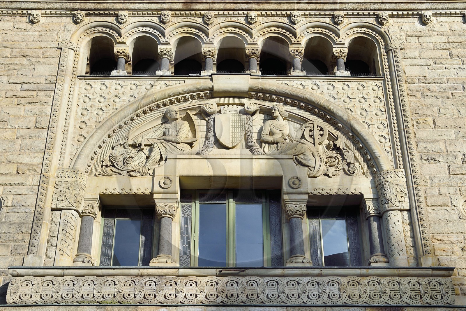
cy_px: 156
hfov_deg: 39.6
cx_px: 233
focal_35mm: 50
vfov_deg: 27.0
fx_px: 647
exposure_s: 1/250
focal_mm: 50
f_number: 11
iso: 200
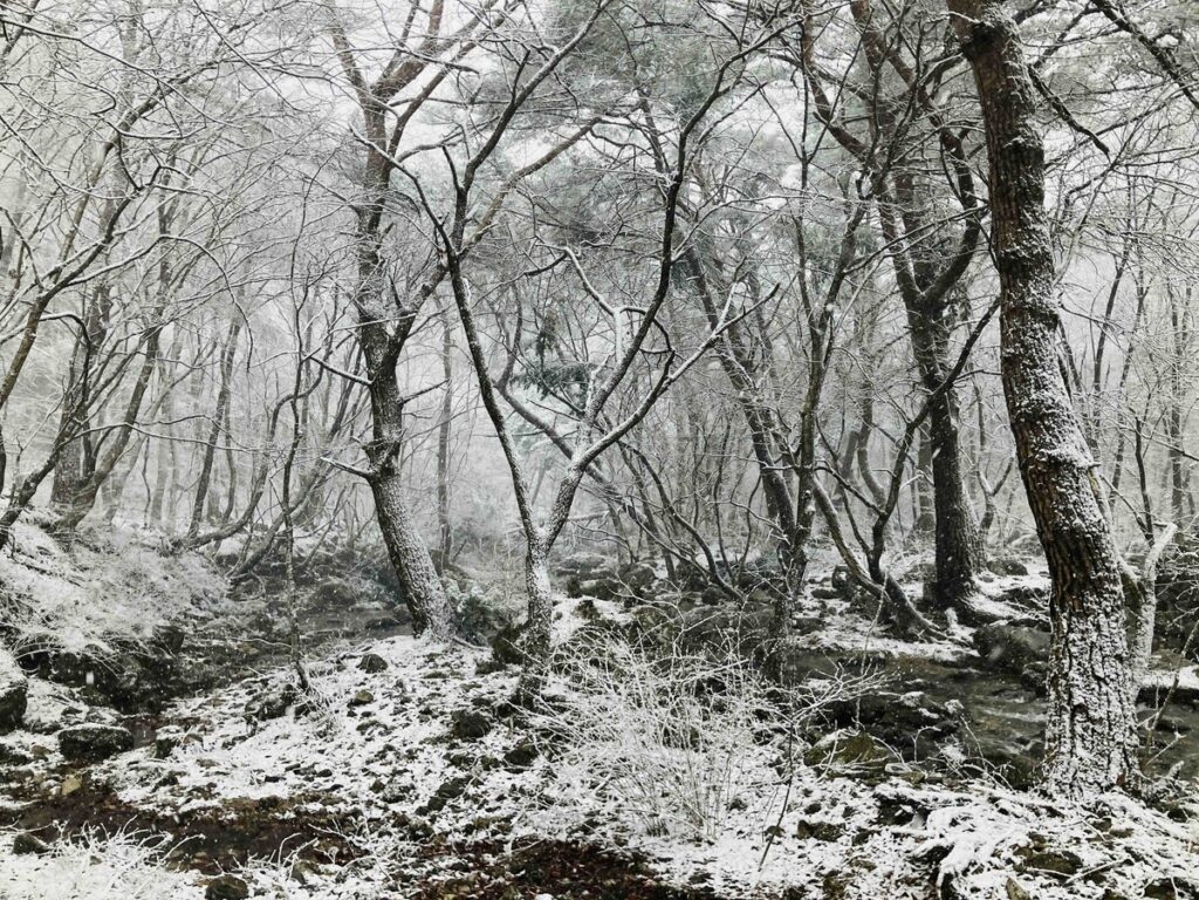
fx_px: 970
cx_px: 600
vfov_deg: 49.7
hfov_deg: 63.4
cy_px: 450
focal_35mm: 28
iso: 64
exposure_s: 1/121
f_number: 1.8
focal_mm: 3.99
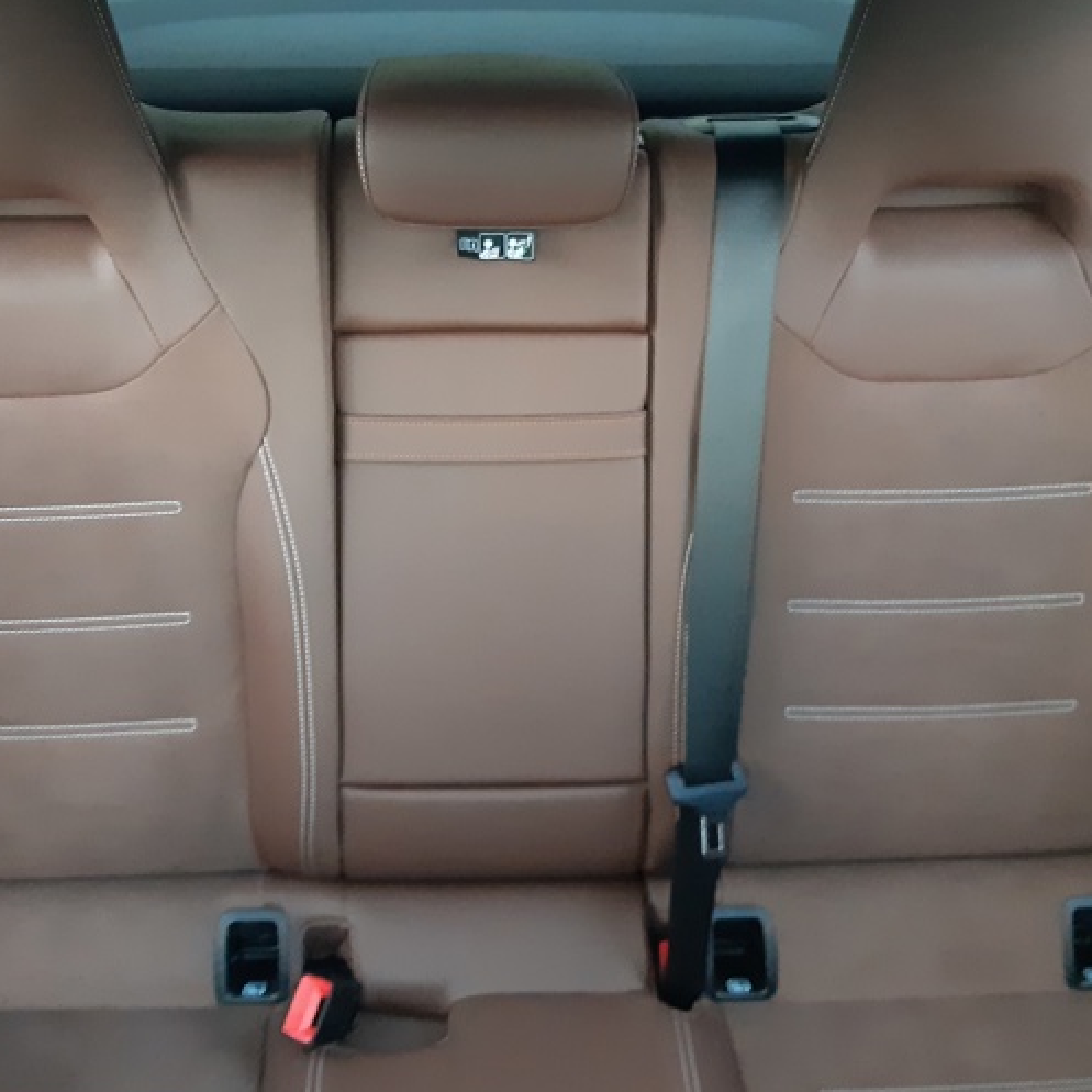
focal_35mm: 37
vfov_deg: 44.9
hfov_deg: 44.8
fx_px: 1321
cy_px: 505
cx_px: 466
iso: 640
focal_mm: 3.92
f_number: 1.7
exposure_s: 1/20
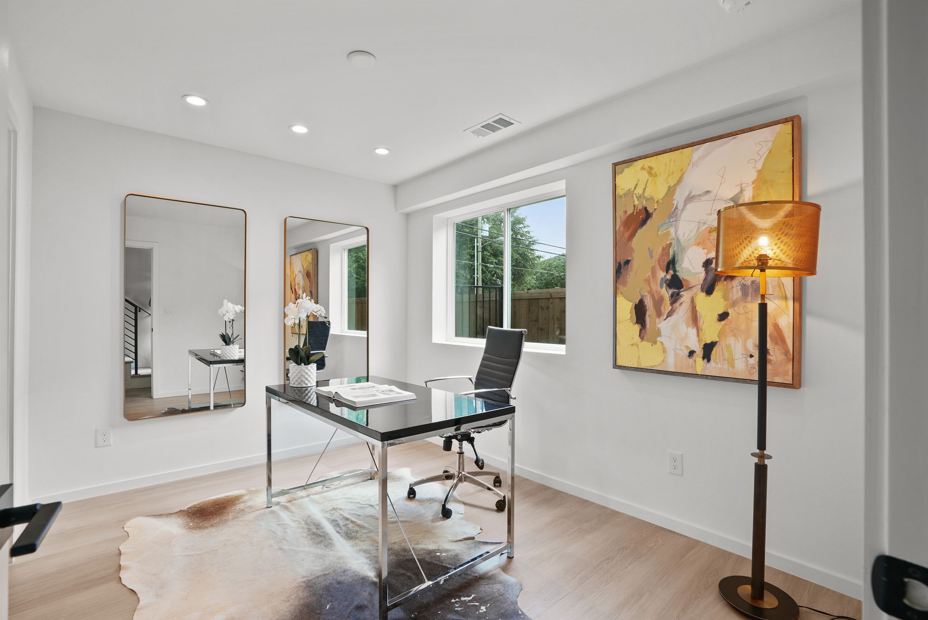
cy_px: 310
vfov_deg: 73.8
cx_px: 464
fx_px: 413
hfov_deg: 96.7
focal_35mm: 16
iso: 250
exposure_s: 1/6
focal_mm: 16
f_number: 9
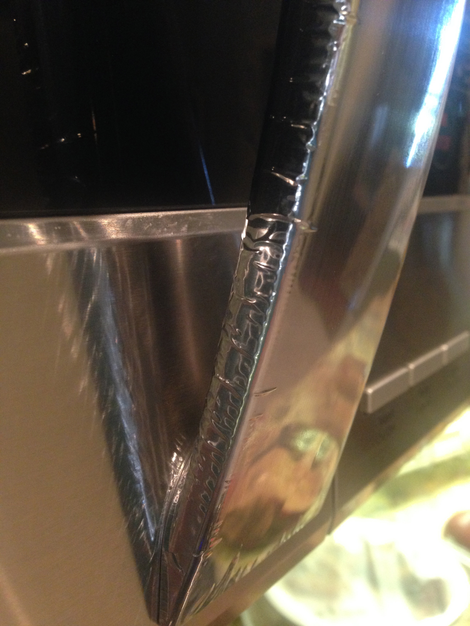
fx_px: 597
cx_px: 235
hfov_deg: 42.9
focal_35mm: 33
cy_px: 313
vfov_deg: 55.4
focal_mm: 4.12
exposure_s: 1/20
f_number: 2.4
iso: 320
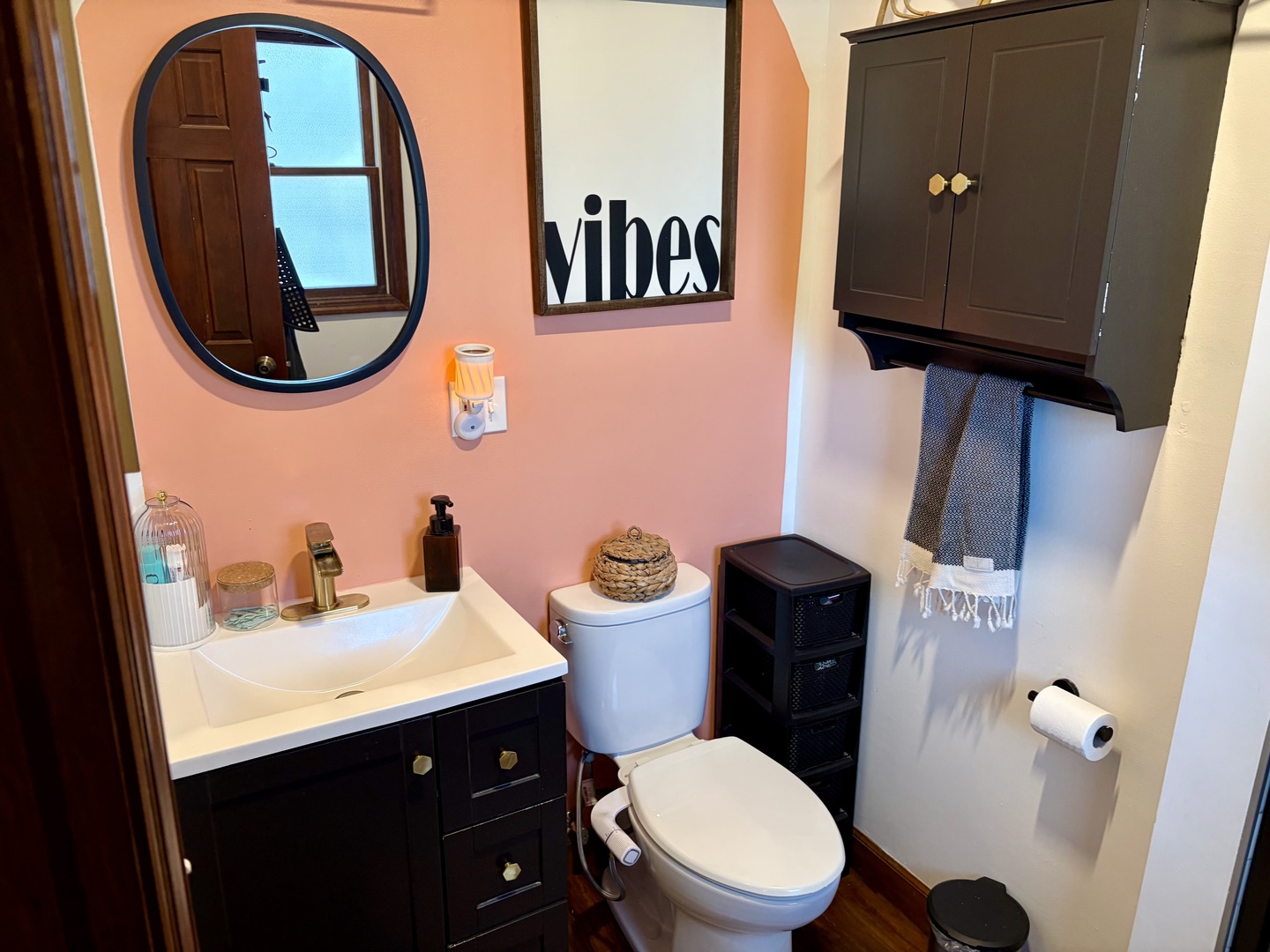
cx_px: 635
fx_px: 954
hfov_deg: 67.3
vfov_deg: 53.1
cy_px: 476
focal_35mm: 26
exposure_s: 1/60
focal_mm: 5.96
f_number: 1.6
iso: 160
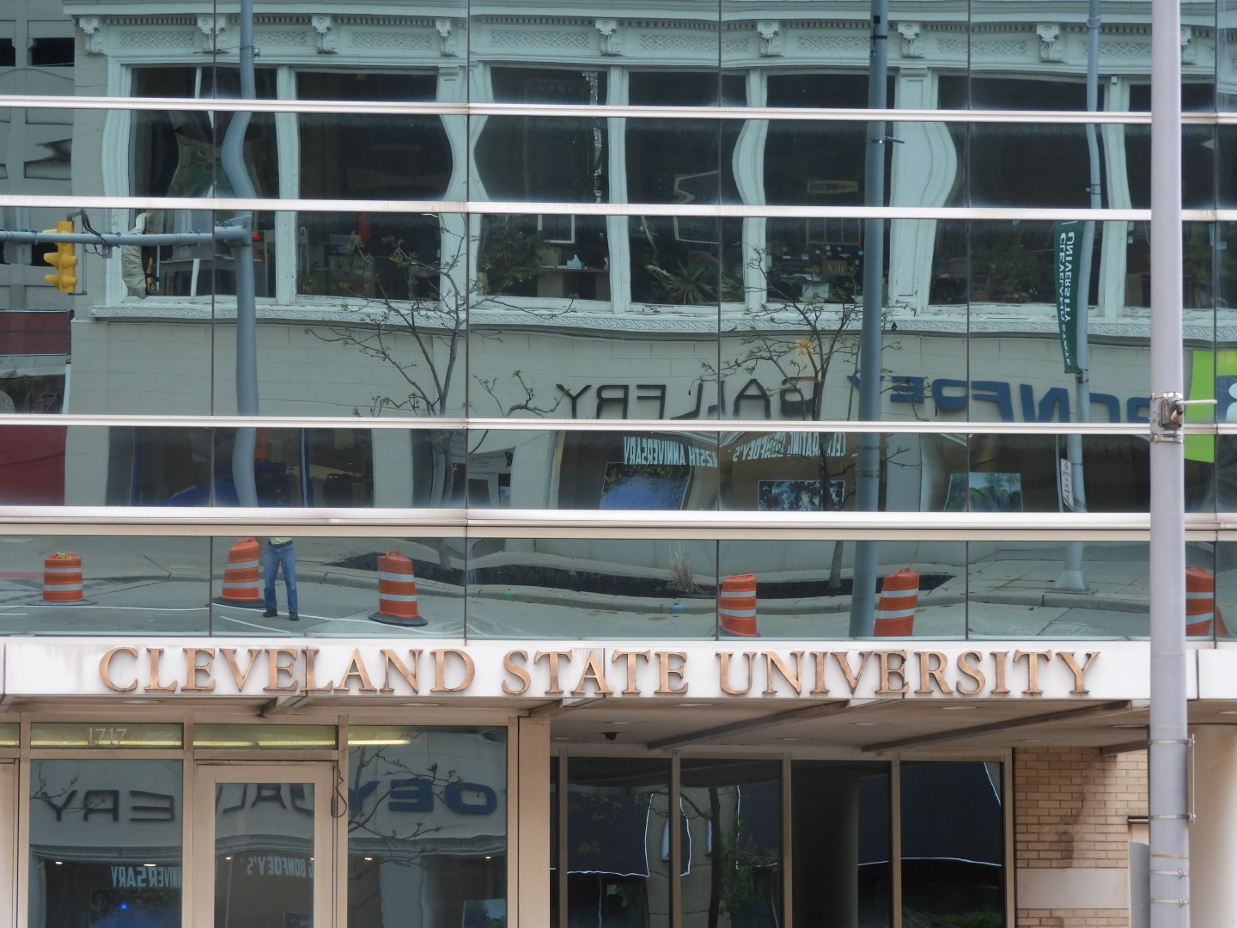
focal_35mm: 115
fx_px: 4110
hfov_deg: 17.1
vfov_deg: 12.9
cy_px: 464
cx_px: 618
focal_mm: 20.6
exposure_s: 1/60
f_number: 5
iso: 200
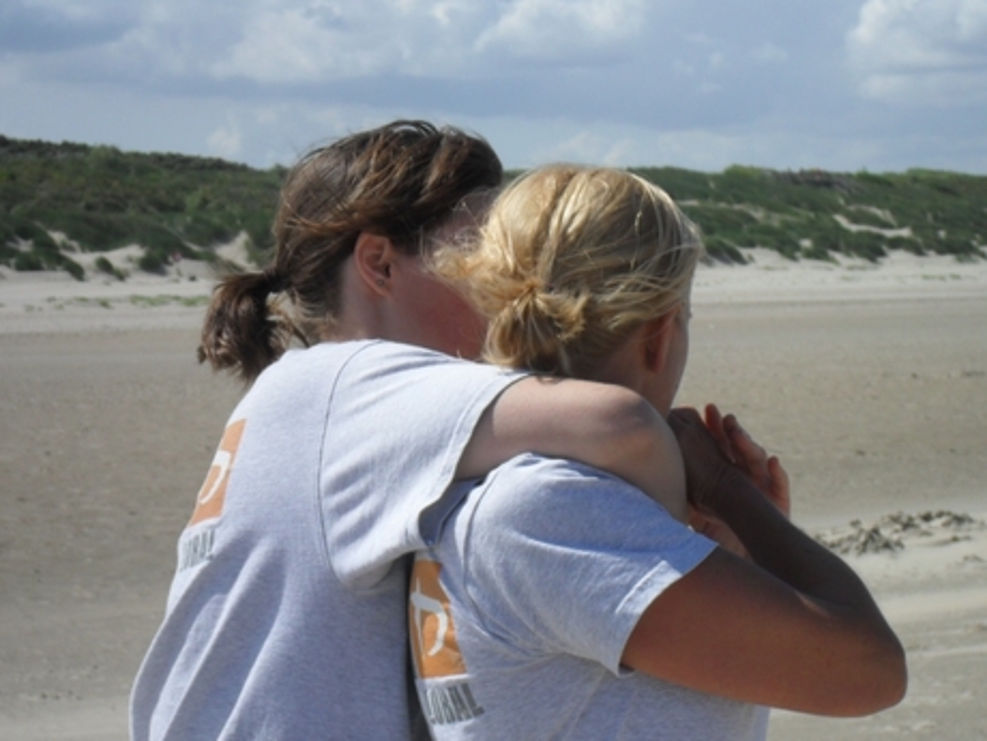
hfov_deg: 14.4
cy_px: 419
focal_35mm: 137
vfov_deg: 10.8
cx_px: 513
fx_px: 3906
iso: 100
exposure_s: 1/750
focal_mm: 18.9
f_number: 5.8
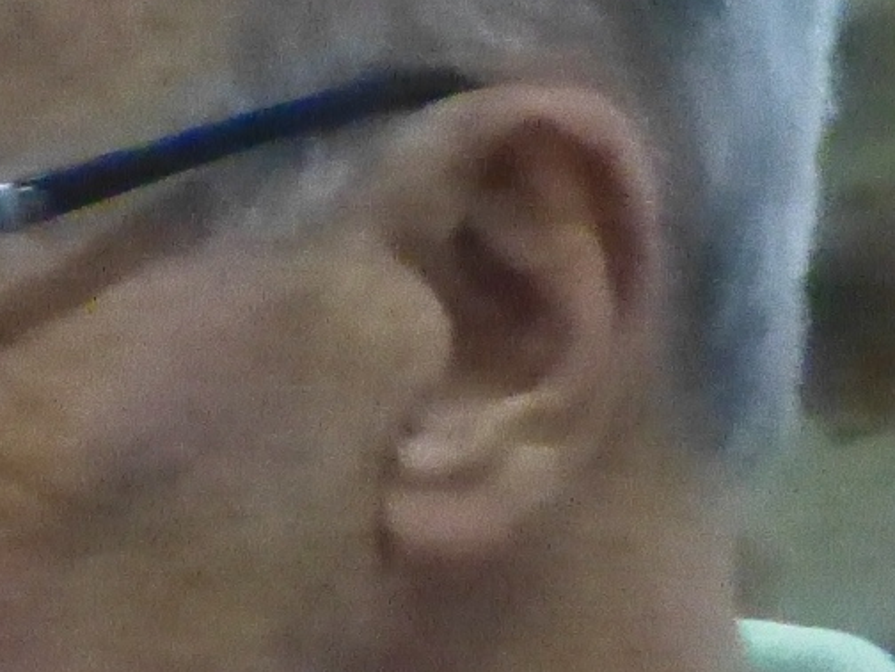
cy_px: 233
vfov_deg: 1.2
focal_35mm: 1264
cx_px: 28
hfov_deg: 1.6
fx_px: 32681
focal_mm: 44.4
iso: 3200
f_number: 5.7
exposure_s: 1/30
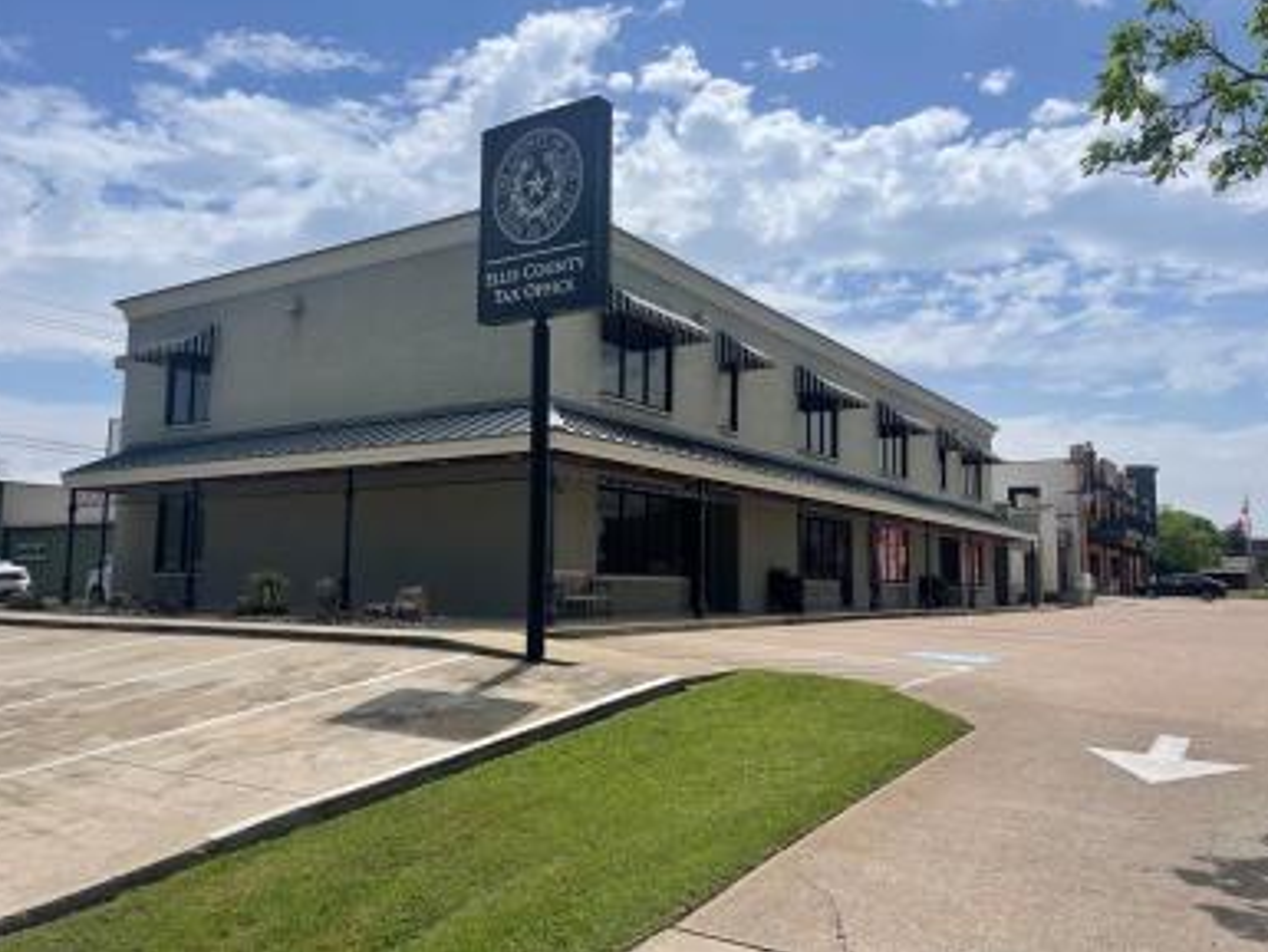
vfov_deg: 51.4
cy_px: 461
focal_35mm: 27
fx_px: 989
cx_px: 632
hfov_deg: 65.3
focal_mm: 5.1
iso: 32
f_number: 1.6
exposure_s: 1/7407
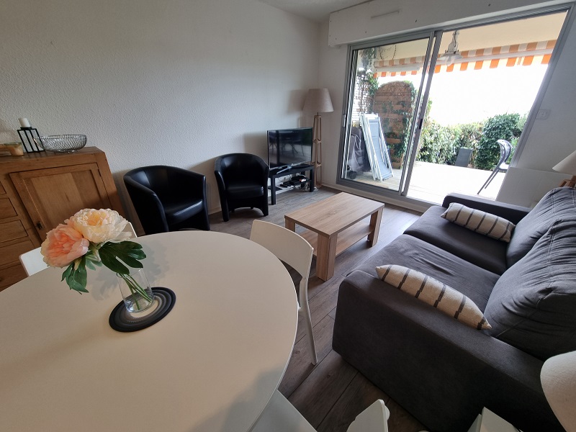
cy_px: 216
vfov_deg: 89.9
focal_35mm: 13
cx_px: 288
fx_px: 216
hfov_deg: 106.2
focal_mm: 2.2
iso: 50
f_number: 2.2
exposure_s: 1/50
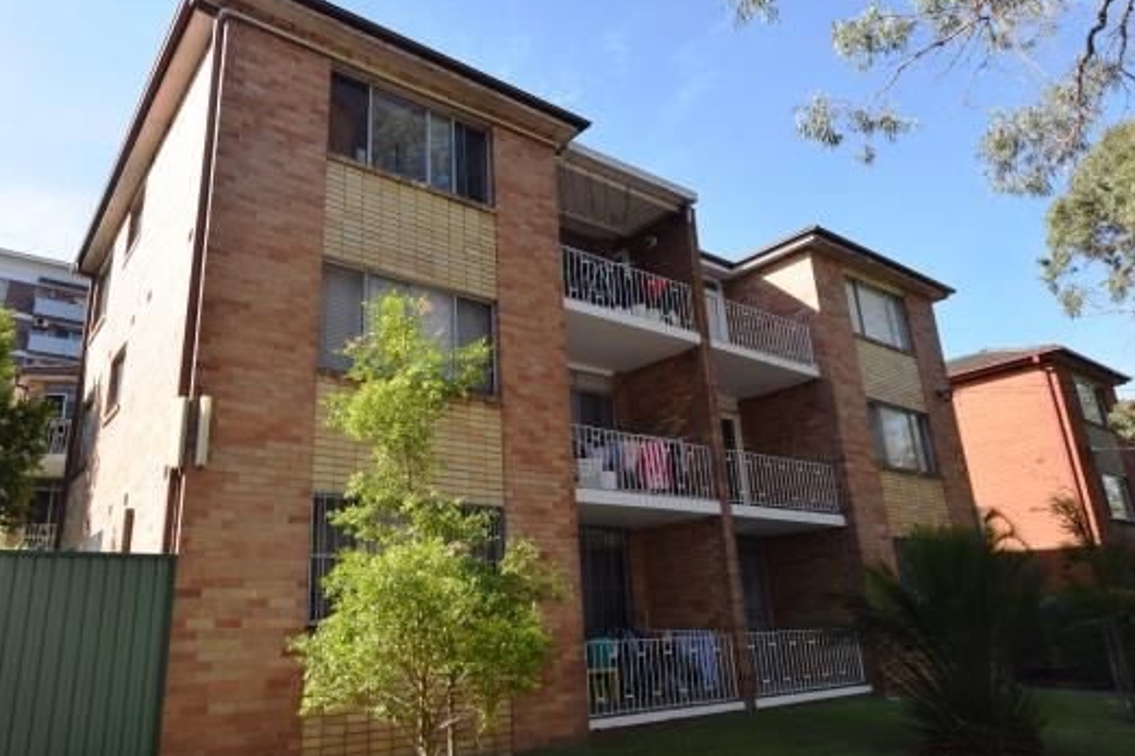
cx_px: 483
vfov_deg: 55.1
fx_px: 725
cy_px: 373
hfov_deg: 75.6
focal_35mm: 23
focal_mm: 10
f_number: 6.3
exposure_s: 1/160
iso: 100
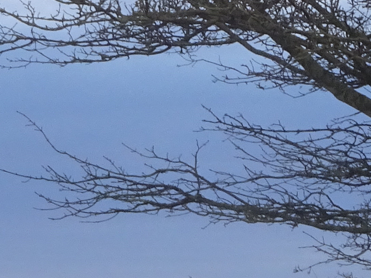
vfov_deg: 3.3
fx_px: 4898
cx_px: 238
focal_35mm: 457
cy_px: 100
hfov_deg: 4.3
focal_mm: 17.49
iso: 250
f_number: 5
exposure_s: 1/125
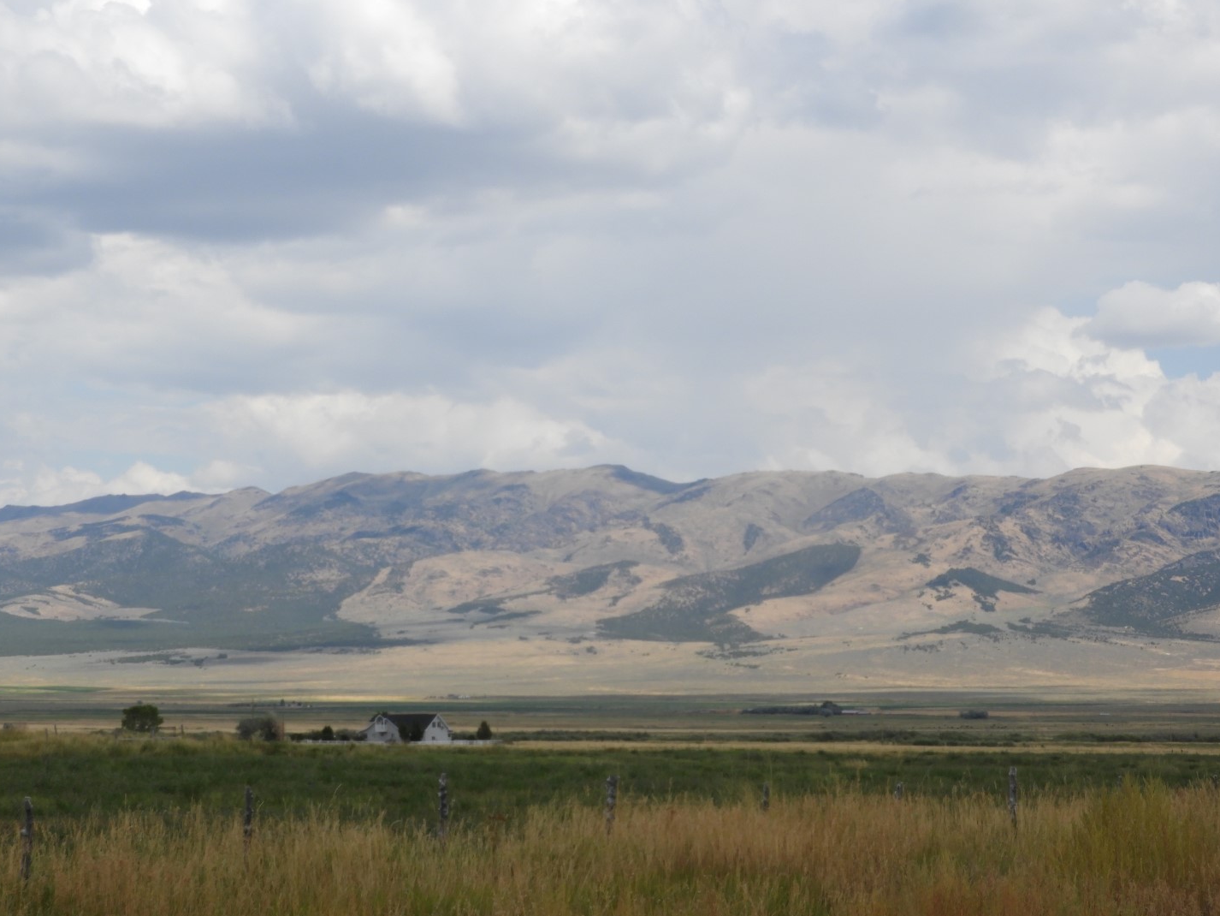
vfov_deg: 14.0
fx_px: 3736
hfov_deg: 18.5
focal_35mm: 106
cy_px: 460
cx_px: 607
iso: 100
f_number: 4.8
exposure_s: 1/800
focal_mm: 18.8
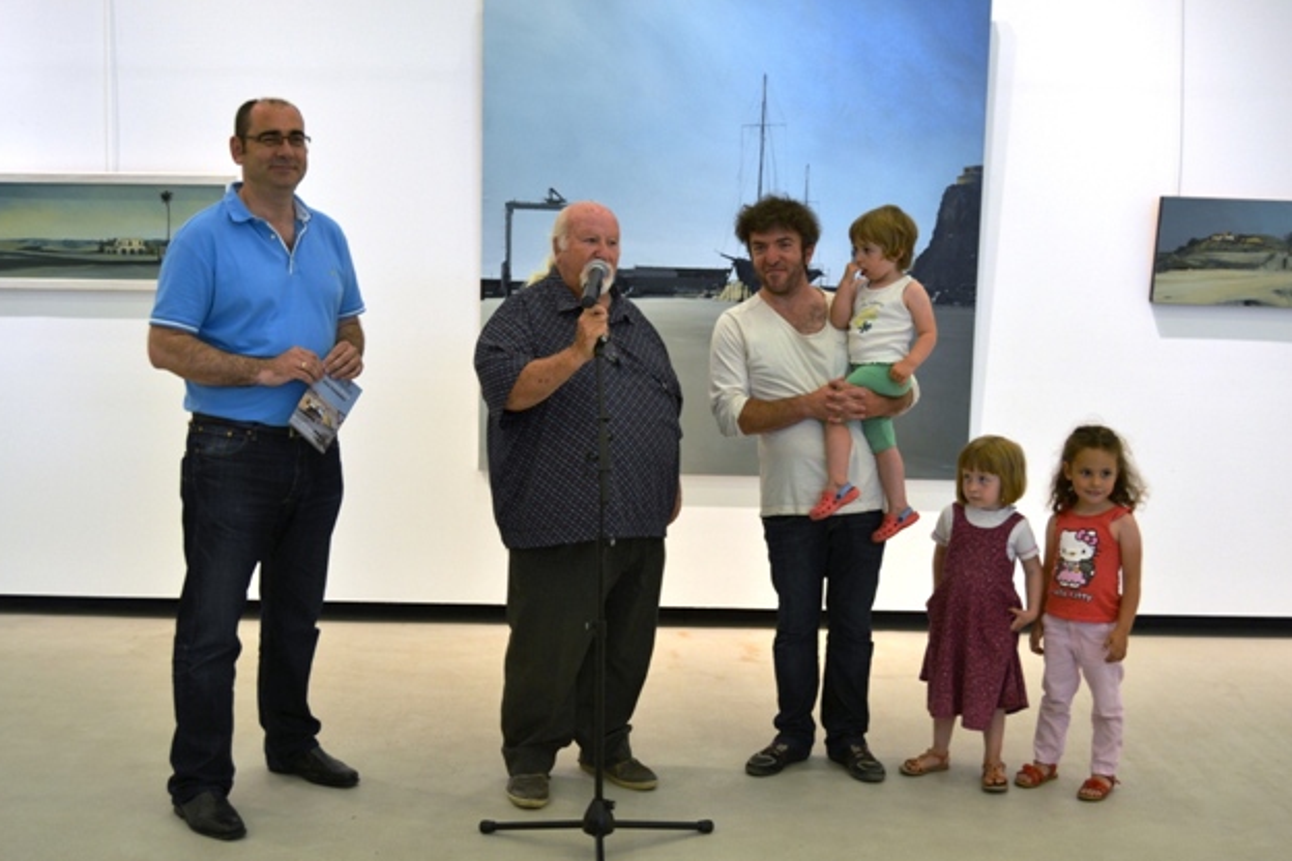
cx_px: 634
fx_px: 1435
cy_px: 440
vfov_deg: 33.4
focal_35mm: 40
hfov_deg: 48.5
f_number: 4.2
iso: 400
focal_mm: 26
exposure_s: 1/80
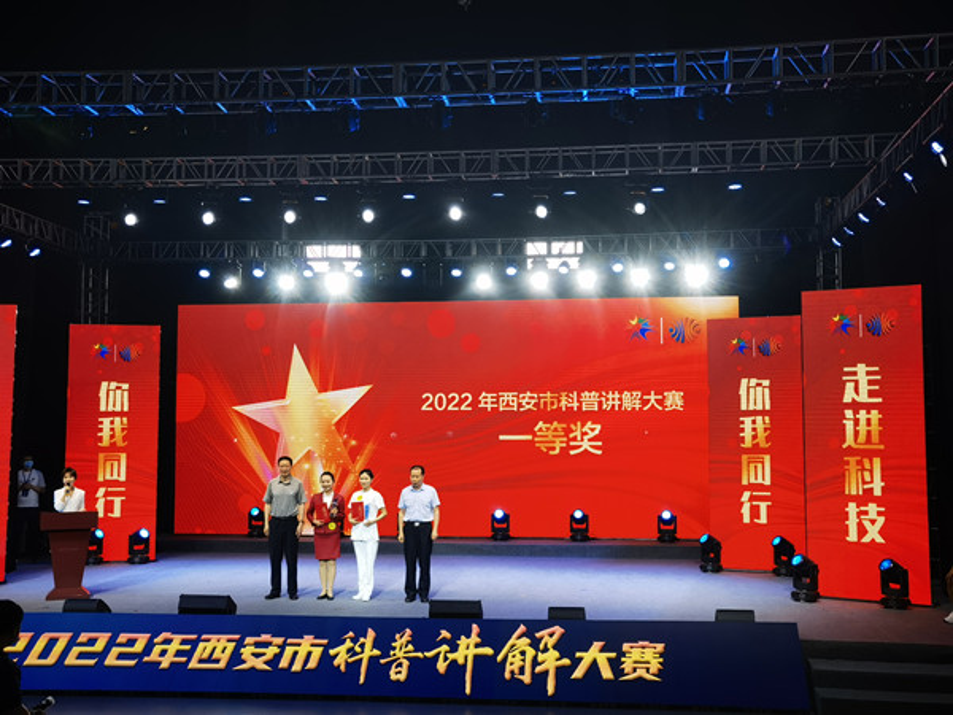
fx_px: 1184
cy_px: 358
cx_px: 476
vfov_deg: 33.6
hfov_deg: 43.9
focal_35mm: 43
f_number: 1.9
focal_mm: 6.67
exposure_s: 1/118
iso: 50
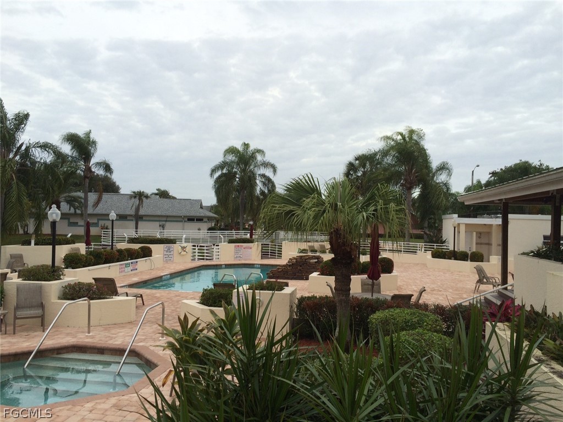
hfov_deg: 61.7
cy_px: 211
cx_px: 282
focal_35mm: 29
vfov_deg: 48.2
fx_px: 472
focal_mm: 4.15
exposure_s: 1/304
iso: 32
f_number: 2.2
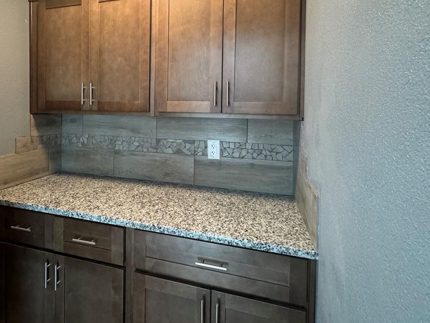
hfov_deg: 75.3
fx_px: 273
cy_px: 116
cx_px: 166
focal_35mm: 22
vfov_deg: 60.1
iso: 250
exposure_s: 1/60
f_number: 2.2
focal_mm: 2.22
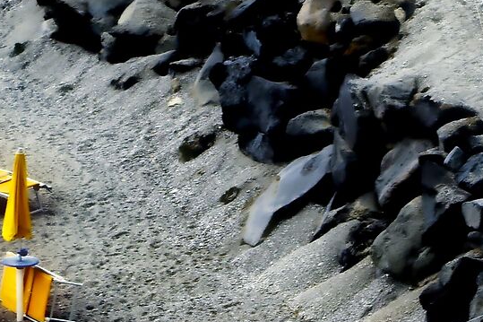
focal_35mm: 365
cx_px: 337
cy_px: -77
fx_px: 4895
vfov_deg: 3.8
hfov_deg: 5.6
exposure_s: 1/400
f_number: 5.6
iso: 100
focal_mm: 55
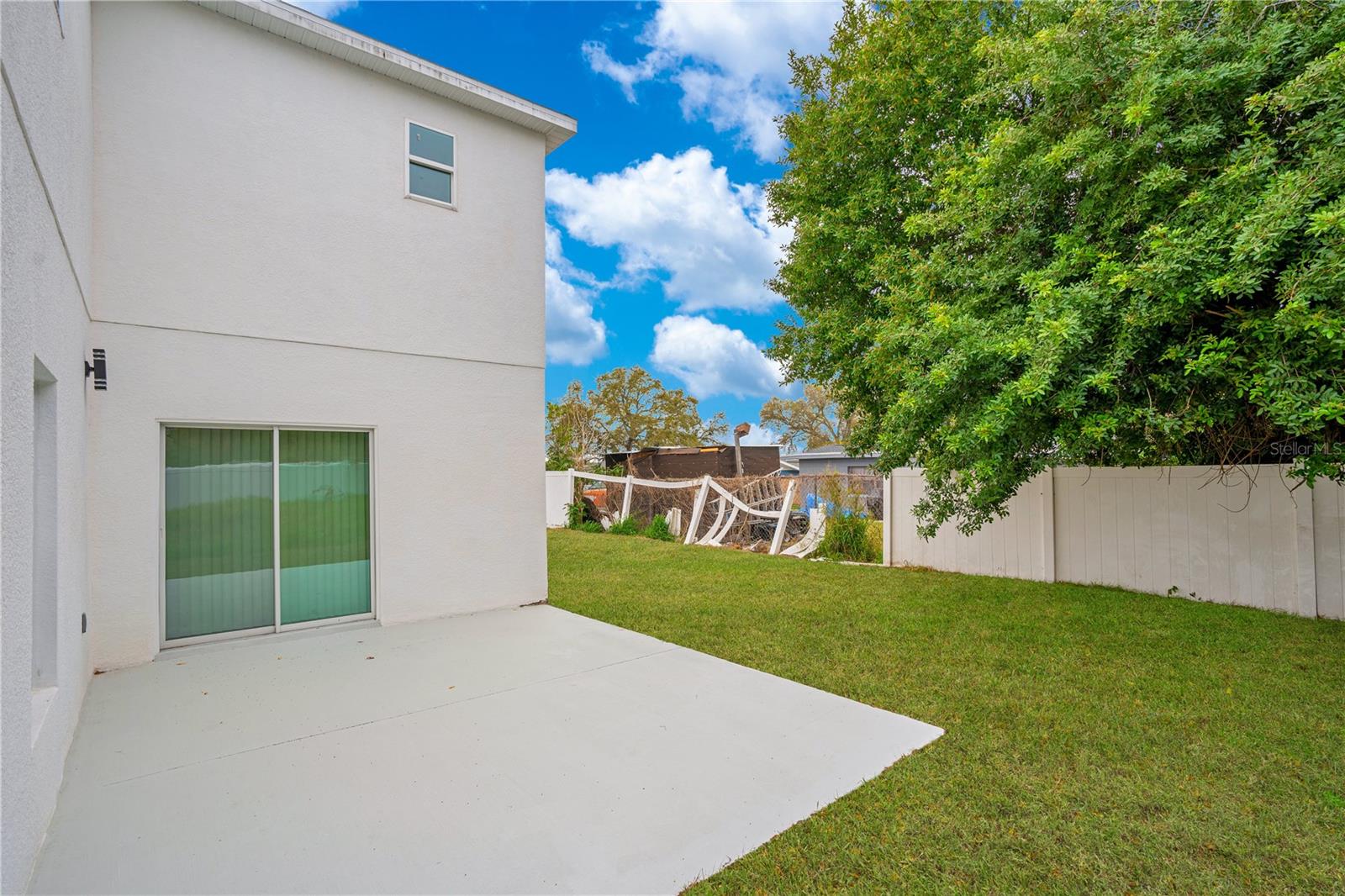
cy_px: 448
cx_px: 672
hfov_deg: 96.7
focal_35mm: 16
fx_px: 598
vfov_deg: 73.7
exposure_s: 1/125
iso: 100
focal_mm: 16
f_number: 8
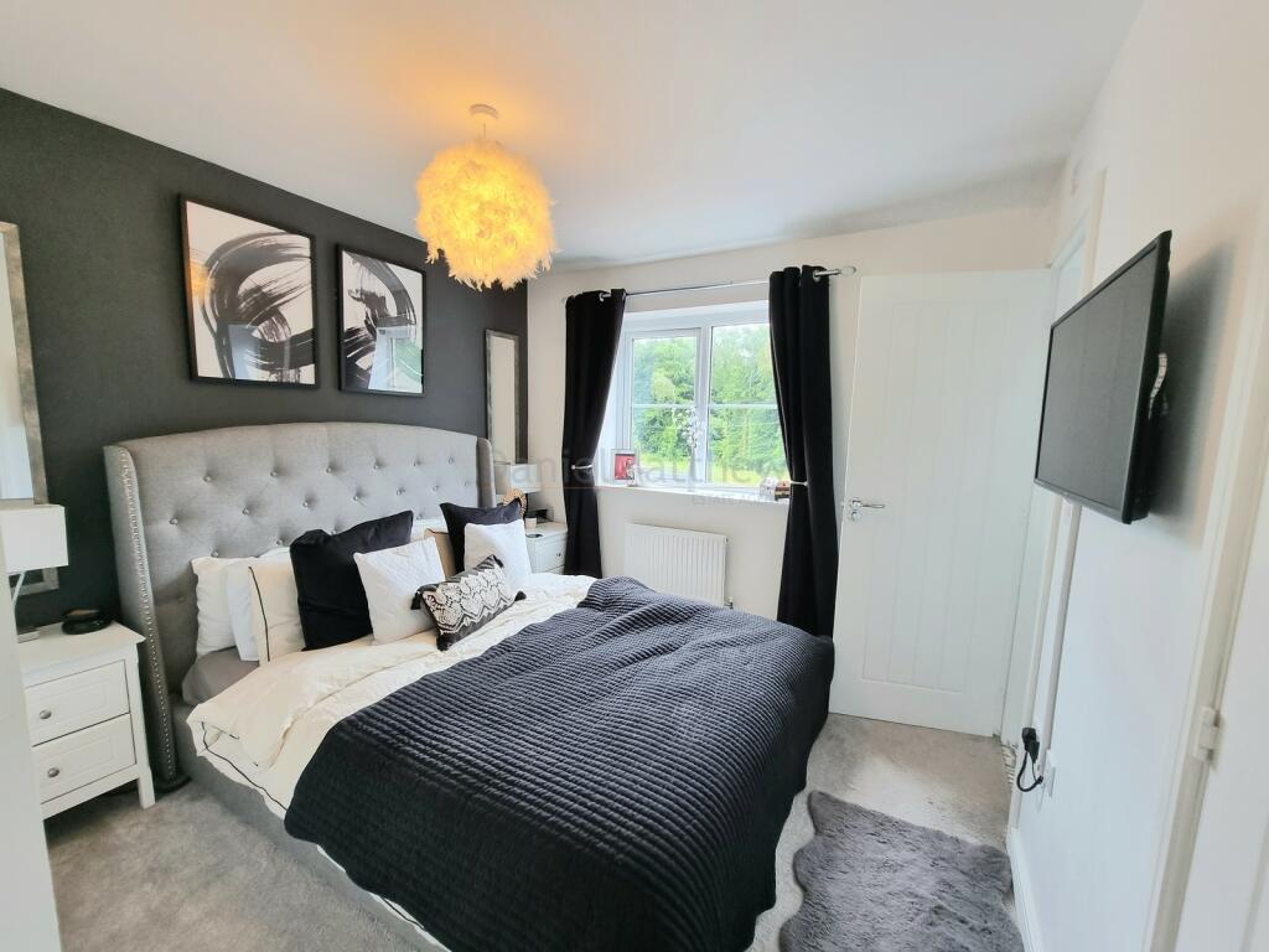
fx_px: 477
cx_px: 634
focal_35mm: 13
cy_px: 476
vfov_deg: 89.9
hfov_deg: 106.2
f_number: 2.2
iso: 125
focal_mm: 2.2
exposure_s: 1/50
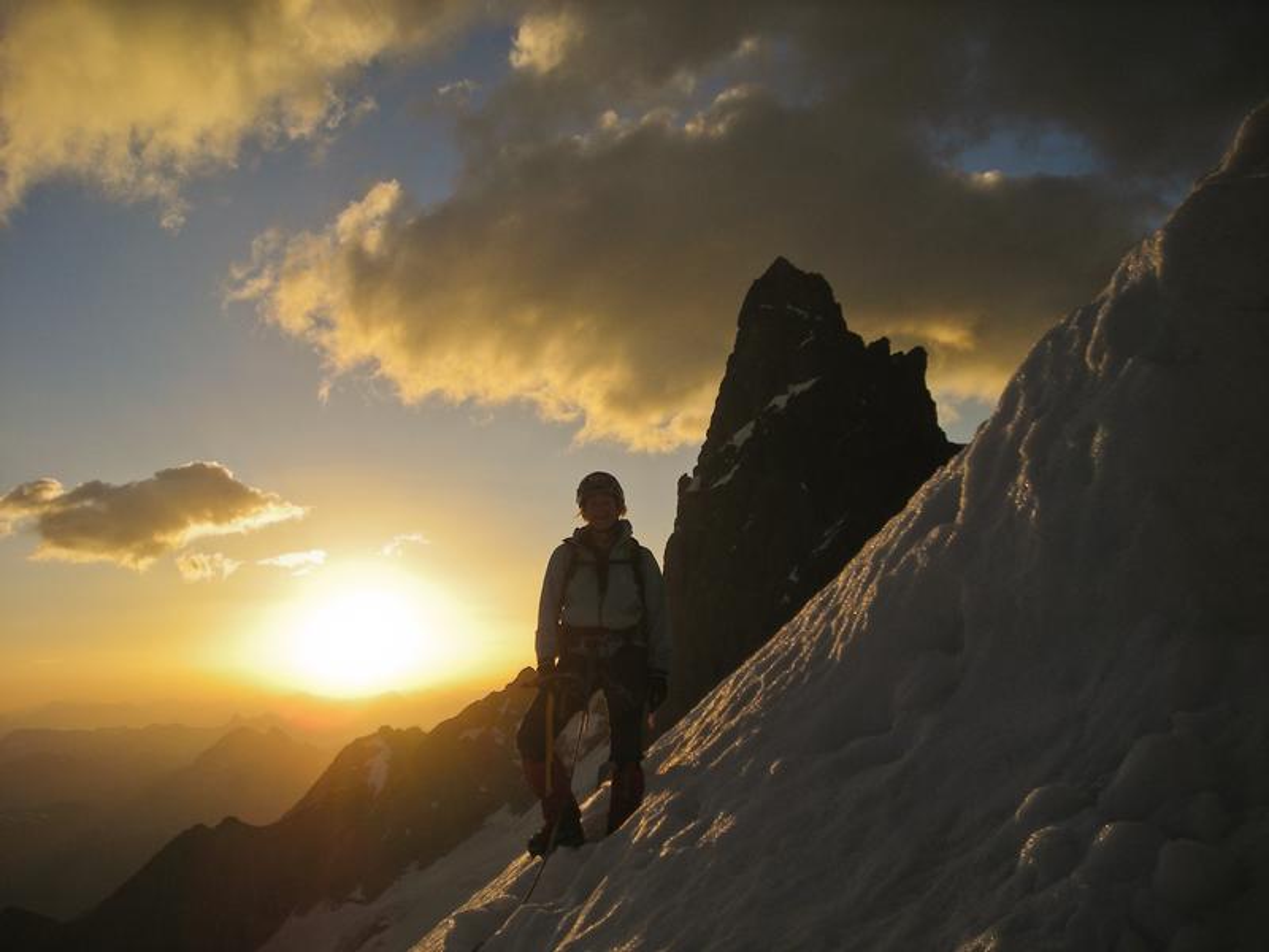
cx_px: 634
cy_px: 476
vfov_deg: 37.7
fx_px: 1393
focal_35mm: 38
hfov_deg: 49.0
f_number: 6.4
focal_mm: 6.3
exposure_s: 1/310
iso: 50
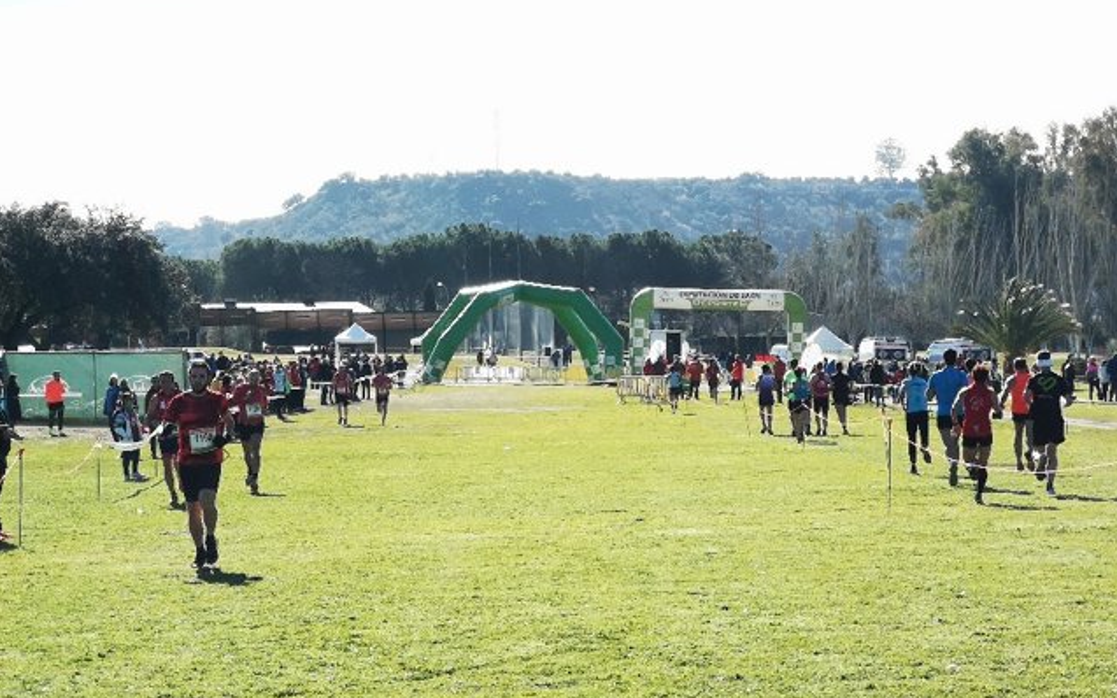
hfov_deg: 18.0
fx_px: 3531
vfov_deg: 11.3
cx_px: 559
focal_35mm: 116
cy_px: 344
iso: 50
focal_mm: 7.48
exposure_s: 1/1124
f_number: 2.4
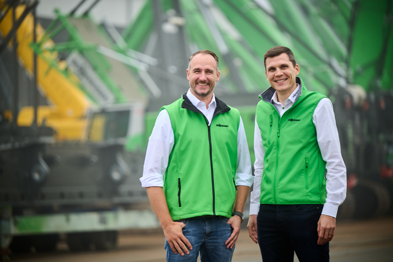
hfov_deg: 13.2
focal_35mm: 155
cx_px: 196
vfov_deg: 8.9
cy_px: 131
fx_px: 1692
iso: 160
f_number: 2.8
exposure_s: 1/250
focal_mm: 155
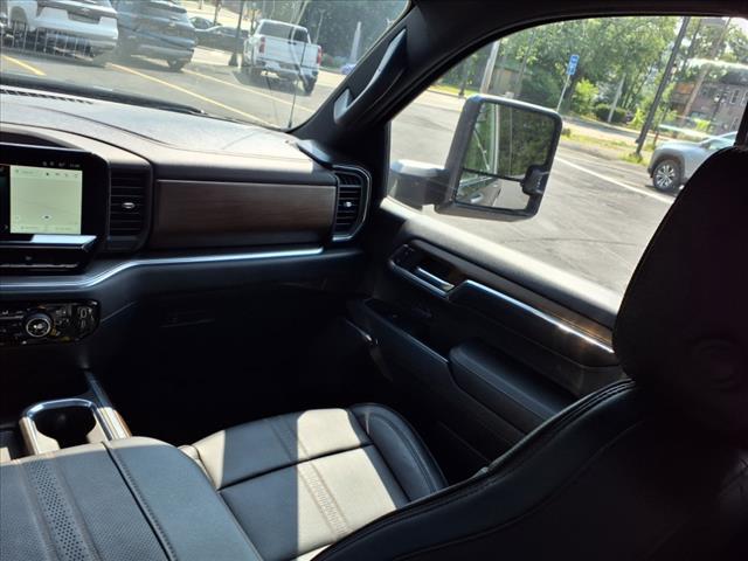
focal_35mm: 27
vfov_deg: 51.4
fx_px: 583
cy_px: 280
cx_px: 374
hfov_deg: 65.3
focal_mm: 3.58
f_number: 1.9
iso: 40
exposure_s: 1/476
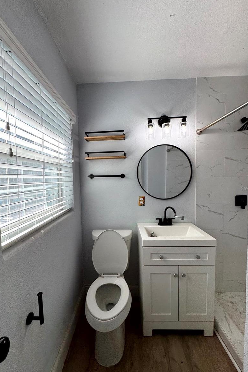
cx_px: 120
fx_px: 155
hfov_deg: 77.3
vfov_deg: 100.4
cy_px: 188
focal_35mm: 15
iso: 40
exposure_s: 1/172
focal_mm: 2.22
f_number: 2.2
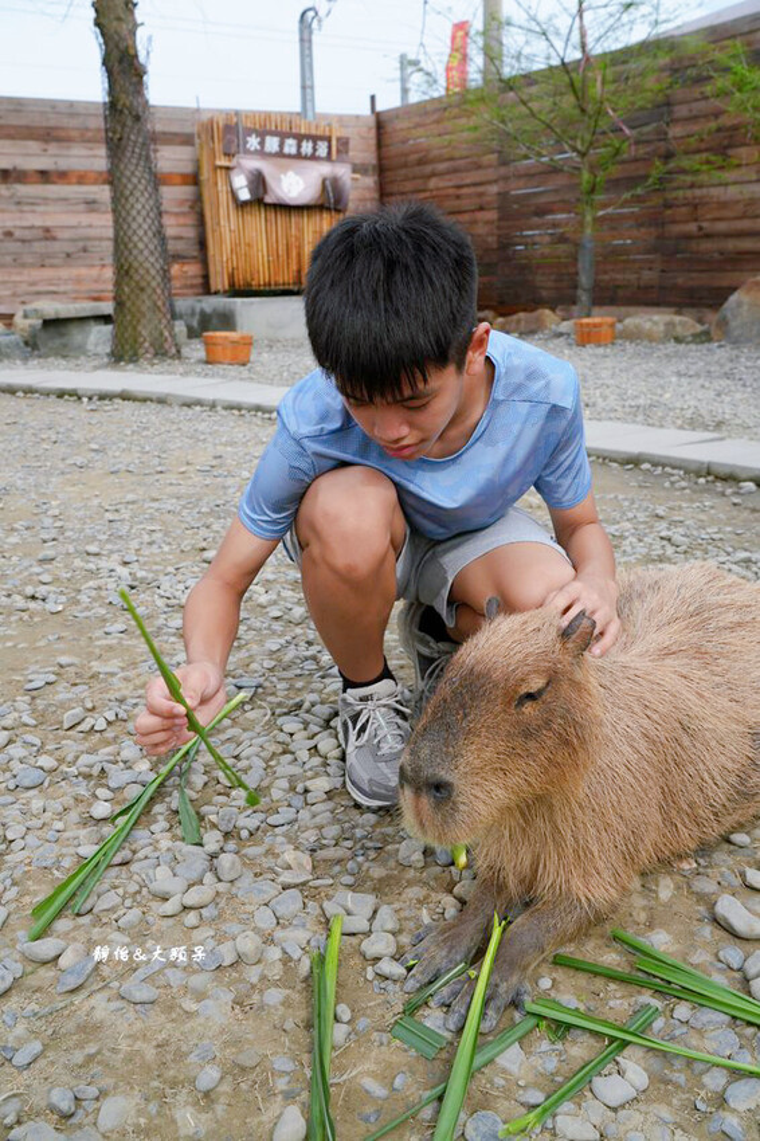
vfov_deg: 58.7
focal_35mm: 32
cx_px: 380
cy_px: 570
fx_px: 1014
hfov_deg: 41.1
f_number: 8
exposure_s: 1/500
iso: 320
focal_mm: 32
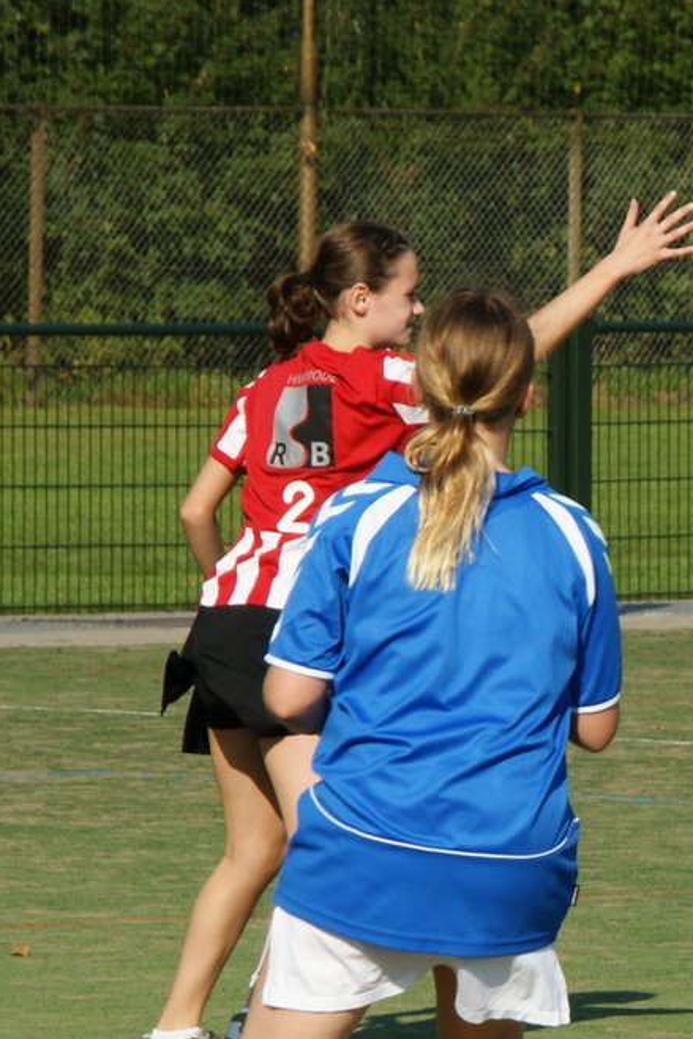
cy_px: 742
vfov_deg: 6.8
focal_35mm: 301
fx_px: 8686
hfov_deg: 4.6
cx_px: 553
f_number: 11
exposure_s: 1/400
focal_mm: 110
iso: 200
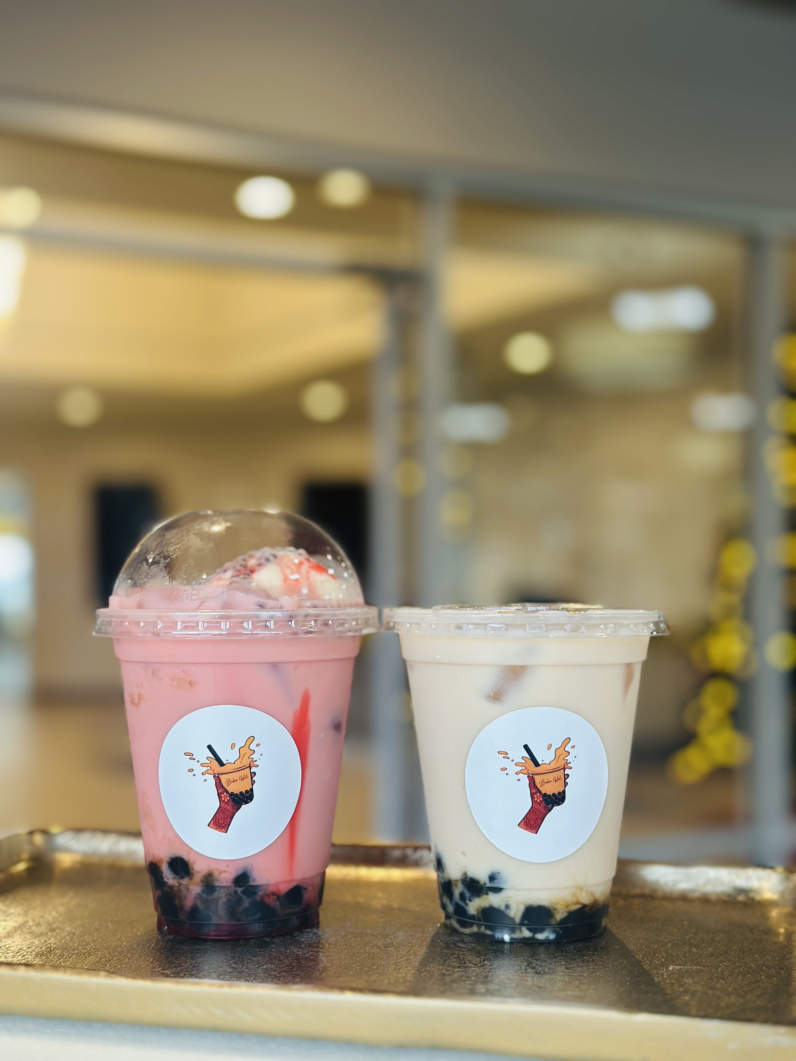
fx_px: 1472
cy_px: 530
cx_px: 398
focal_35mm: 48
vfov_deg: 39.7
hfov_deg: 30.3
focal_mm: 6.86
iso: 80
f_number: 1.78
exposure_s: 1/60
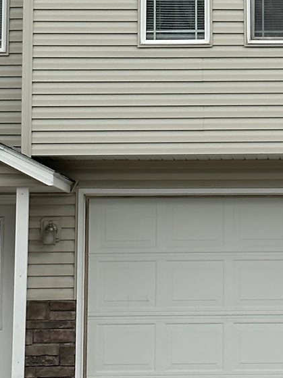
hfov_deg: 7.5
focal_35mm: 198
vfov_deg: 9.8
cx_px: 280
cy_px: -111
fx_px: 2159
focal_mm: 6.86
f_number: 1.78
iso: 64
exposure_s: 1/1848
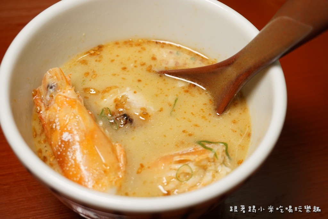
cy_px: 110
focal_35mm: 50
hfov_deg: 40.0
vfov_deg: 27.3
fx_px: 451
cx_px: 164
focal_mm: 33
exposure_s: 1/60
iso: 400
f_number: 5
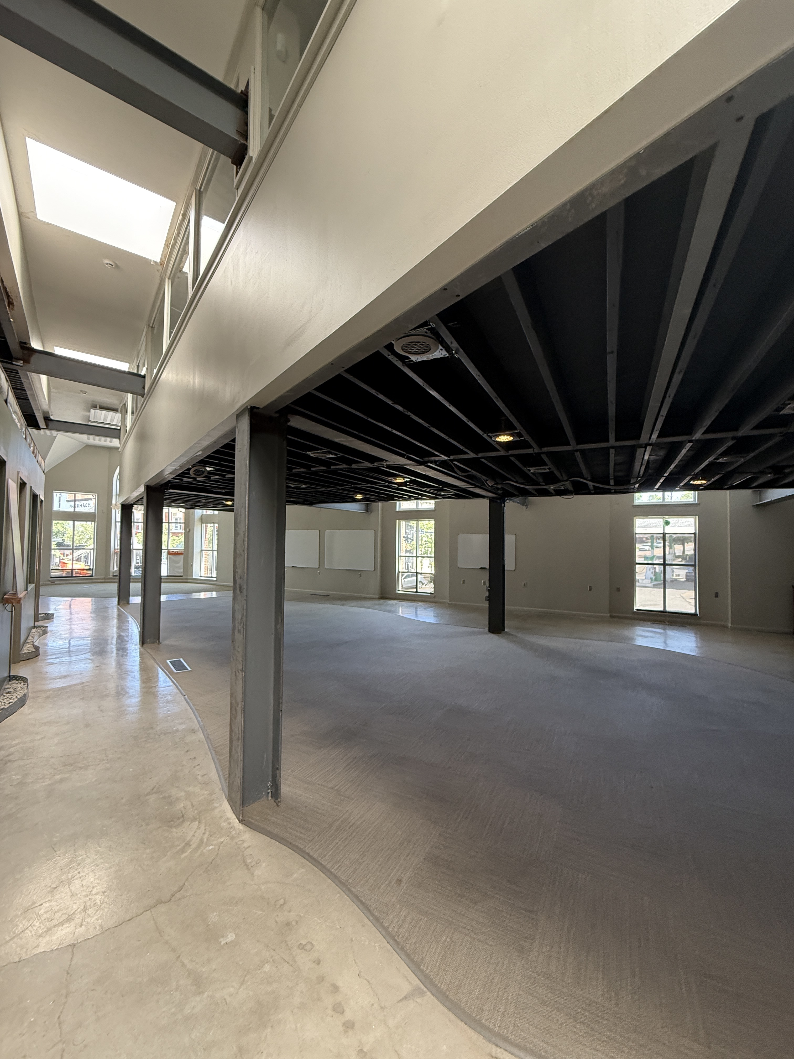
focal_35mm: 14
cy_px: 530
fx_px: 428
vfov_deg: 102.1
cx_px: 397
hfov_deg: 85.7
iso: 250
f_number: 2.2
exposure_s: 1/99
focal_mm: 2.22
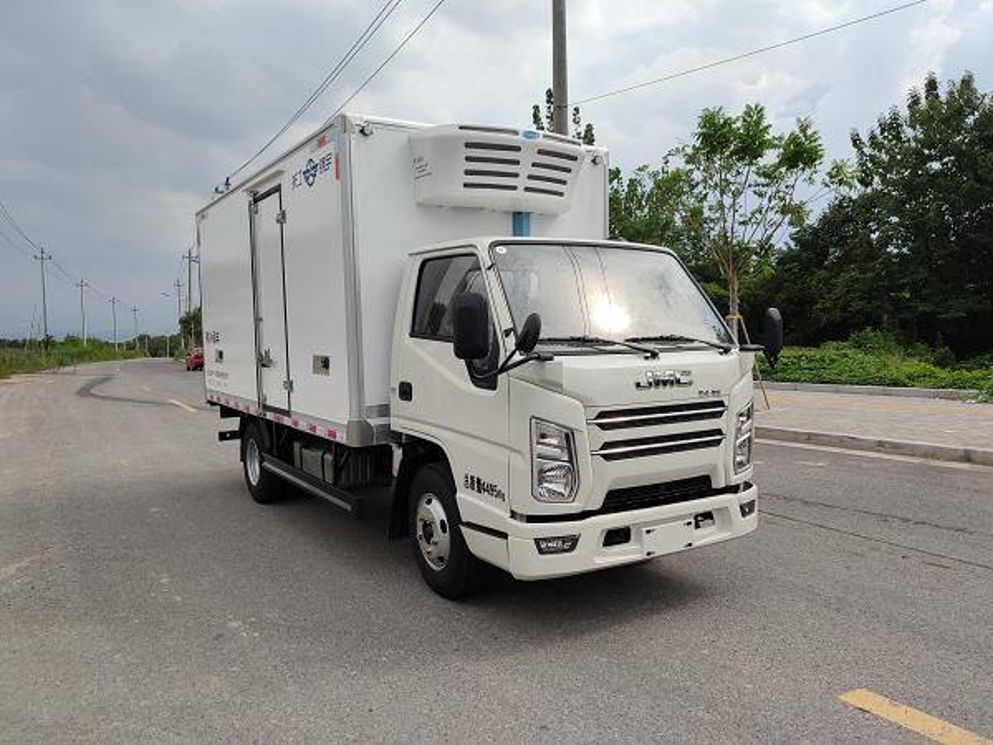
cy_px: 372
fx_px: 746
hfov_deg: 67.3
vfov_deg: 53.1
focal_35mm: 26
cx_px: 496
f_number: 1.75
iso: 112
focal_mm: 4.75
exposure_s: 1/2238
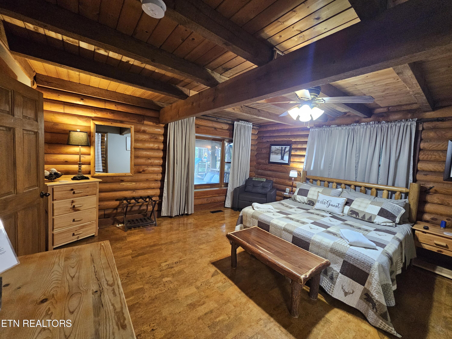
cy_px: 170
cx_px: 226
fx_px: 170
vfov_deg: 89.9
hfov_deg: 106.2
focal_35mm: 13
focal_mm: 2.2
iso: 640
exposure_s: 1/30
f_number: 2.2
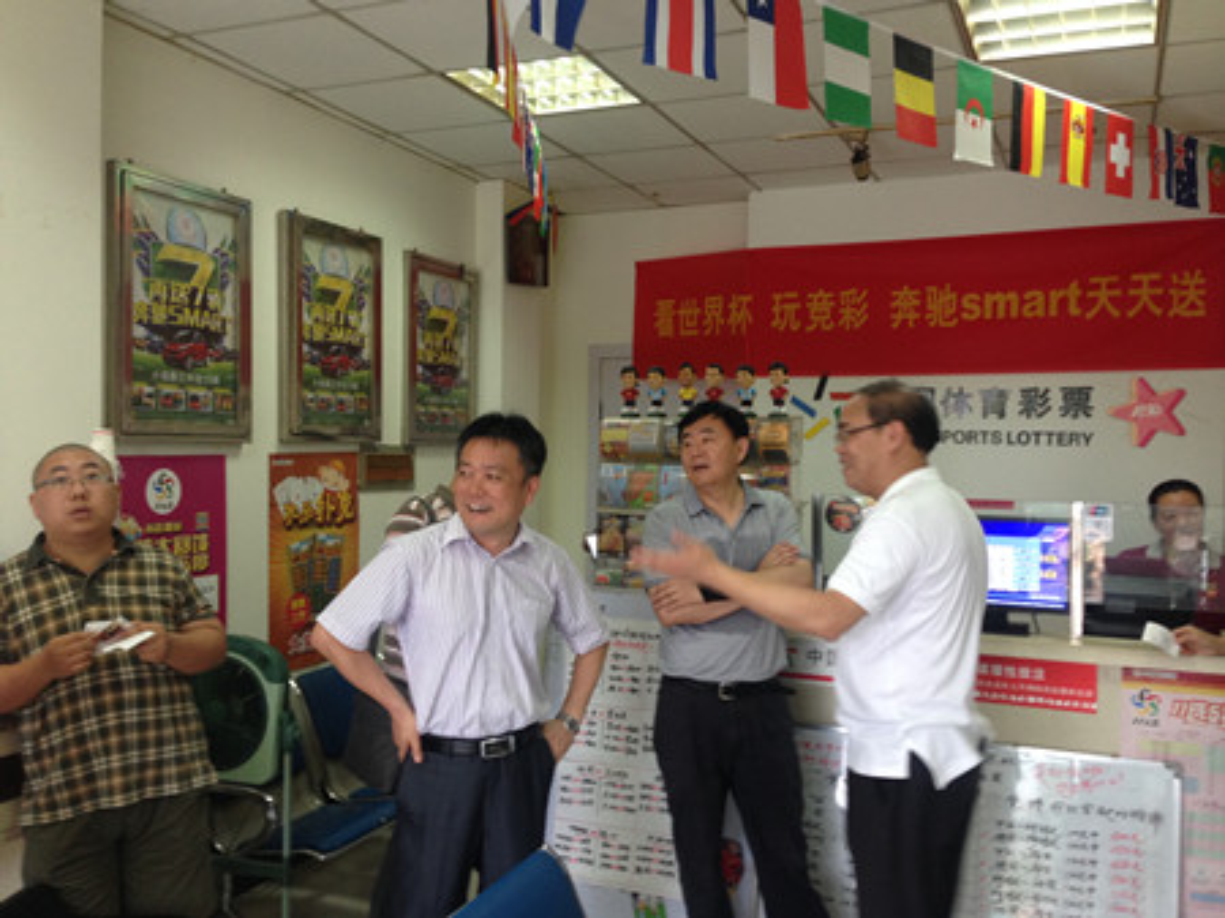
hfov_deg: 55.4
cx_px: 612
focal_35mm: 33
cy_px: 459
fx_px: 1167
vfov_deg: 42.9
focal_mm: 4.12
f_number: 2.4
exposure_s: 1/20
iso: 100
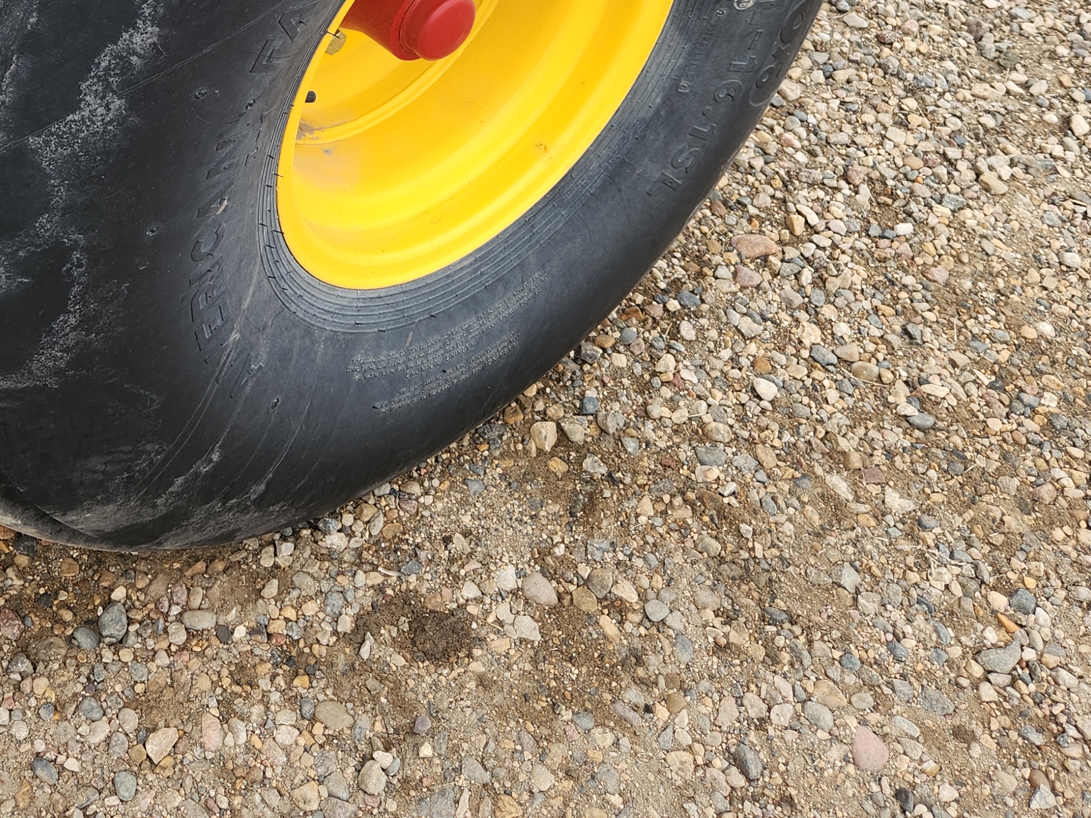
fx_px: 1544
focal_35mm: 49
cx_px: 223
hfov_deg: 37.6
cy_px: -53
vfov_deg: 27.5
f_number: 1.8
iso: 20
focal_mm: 5.4
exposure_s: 1/180
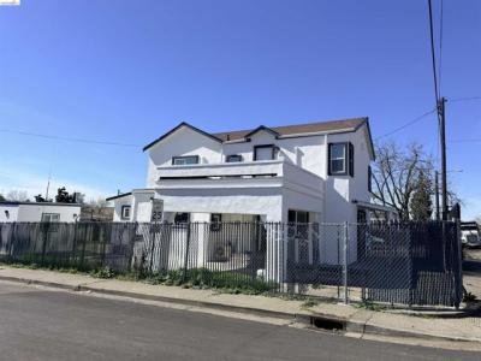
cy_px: 180
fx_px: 333
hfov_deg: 71.6
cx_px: 240
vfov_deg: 56.8
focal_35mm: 24
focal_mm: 6.76
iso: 80
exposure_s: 1/5714
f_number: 1.78
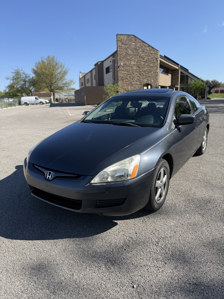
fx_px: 207
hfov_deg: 56.8
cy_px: 150
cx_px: 112
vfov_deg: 71.6
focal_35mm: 24
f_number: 1.78
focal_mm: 6.76
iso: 80
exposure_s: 1/2801
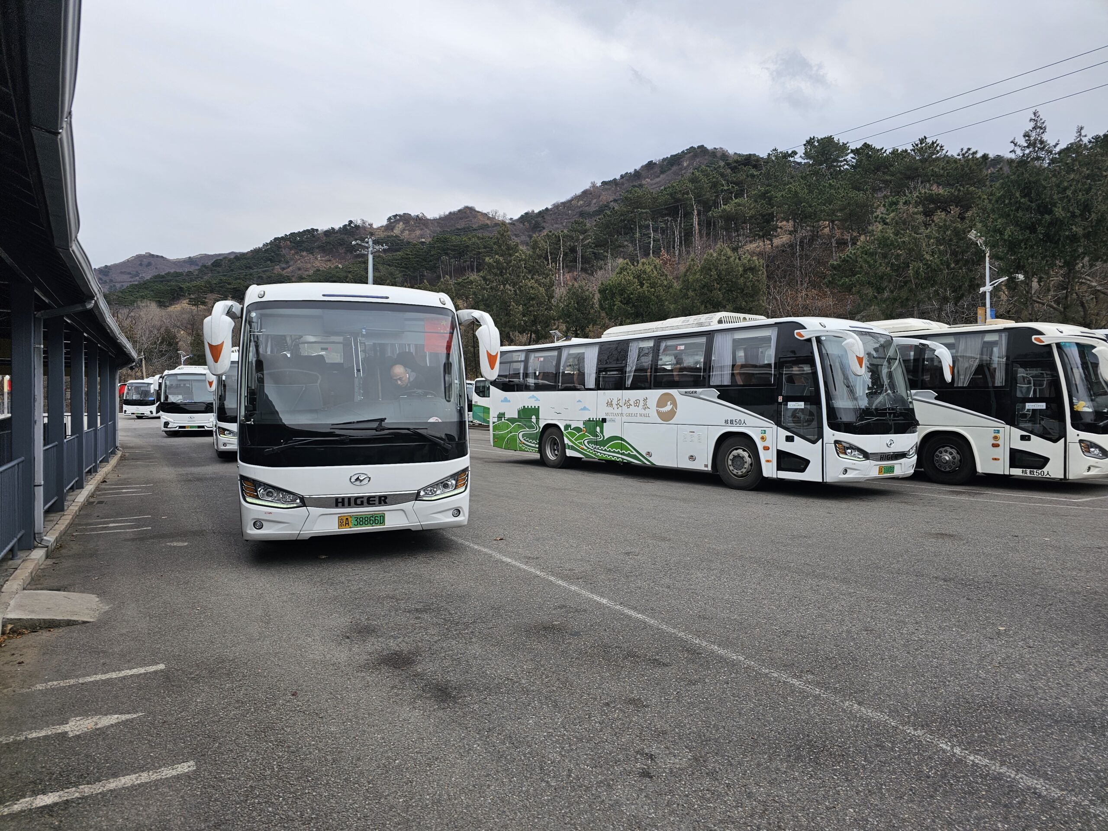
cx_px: 554
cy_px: 416
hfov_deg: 73.9
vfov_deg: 58.9
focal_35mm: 23
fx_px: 736
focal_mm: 6.3
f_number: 1.7
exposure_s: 1/216
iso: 10
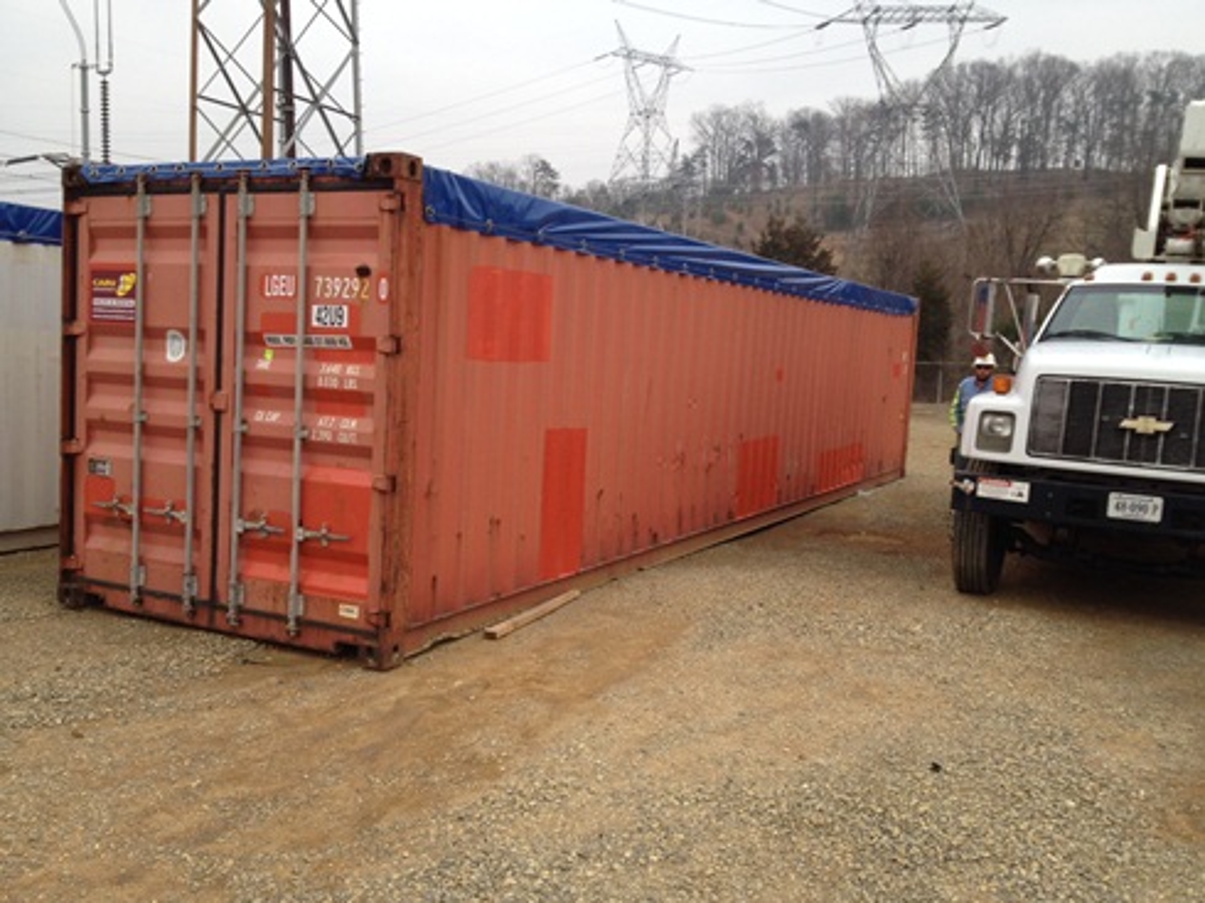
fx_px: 1218
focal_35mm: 35
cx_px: 602
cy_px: 452
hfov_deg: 52.6
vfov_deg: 40.7
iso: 50
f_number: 2.4
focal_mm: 4.28
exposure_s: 1/164
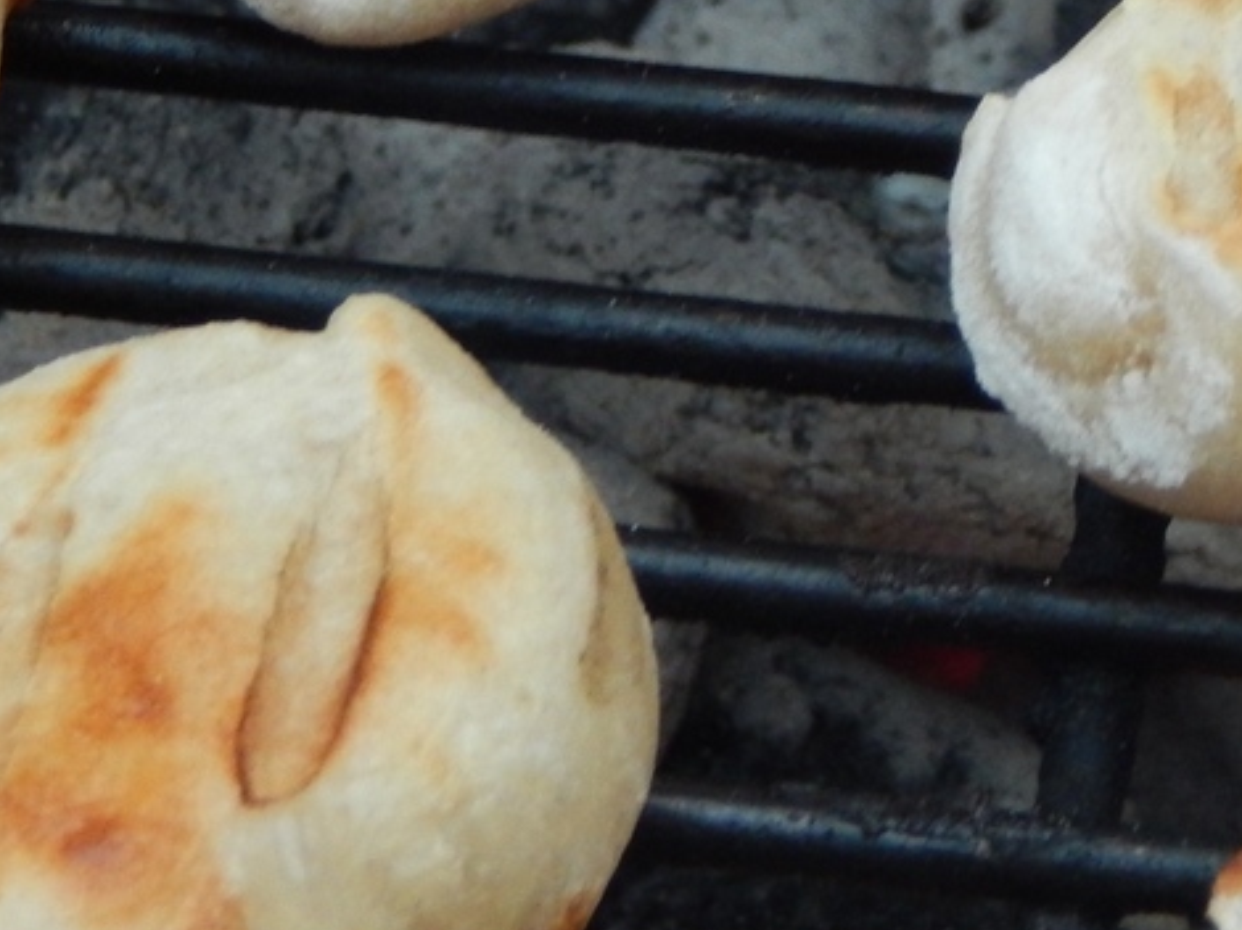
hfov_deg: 5.6
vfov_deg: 4.2
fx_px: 12802
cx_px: 925
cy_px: 336
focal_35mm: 357
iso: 400
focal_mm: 23.4
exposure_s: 1/15
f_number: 4.8
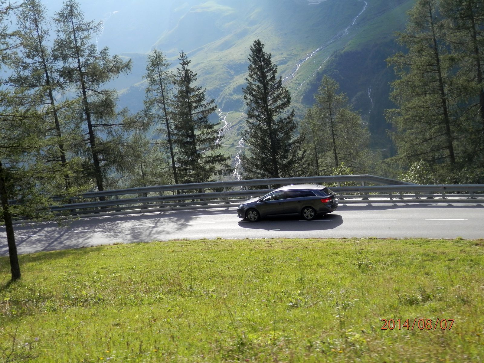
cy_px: 182
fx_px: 629
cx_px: 242
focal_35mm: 45
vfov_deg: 32.2
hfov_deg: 42.1
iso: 80
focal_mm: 8
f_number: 3.8
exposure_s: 1/400
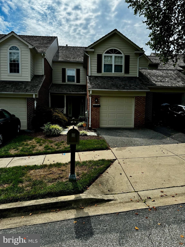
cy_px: 124
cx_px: 92
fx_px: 171
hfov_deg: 56.8
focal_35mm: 24
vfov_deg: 71.6
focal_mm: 6.76
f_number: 1.78
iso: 80
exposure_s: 1/5814
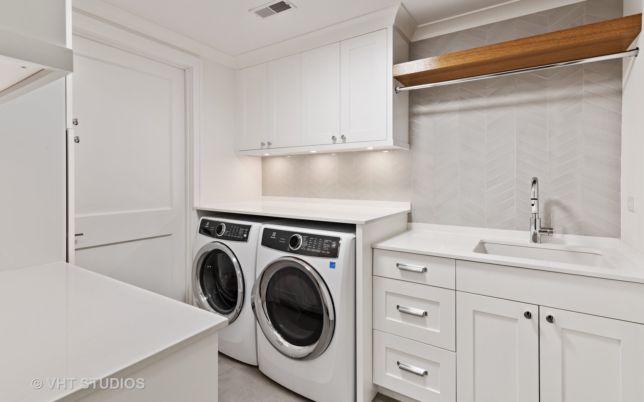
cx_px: 331
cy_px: 183
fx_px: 298
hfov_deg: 94.3
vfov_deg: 67.9
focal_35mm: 17
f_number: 8
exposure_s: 1/6
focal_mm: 16
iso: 200
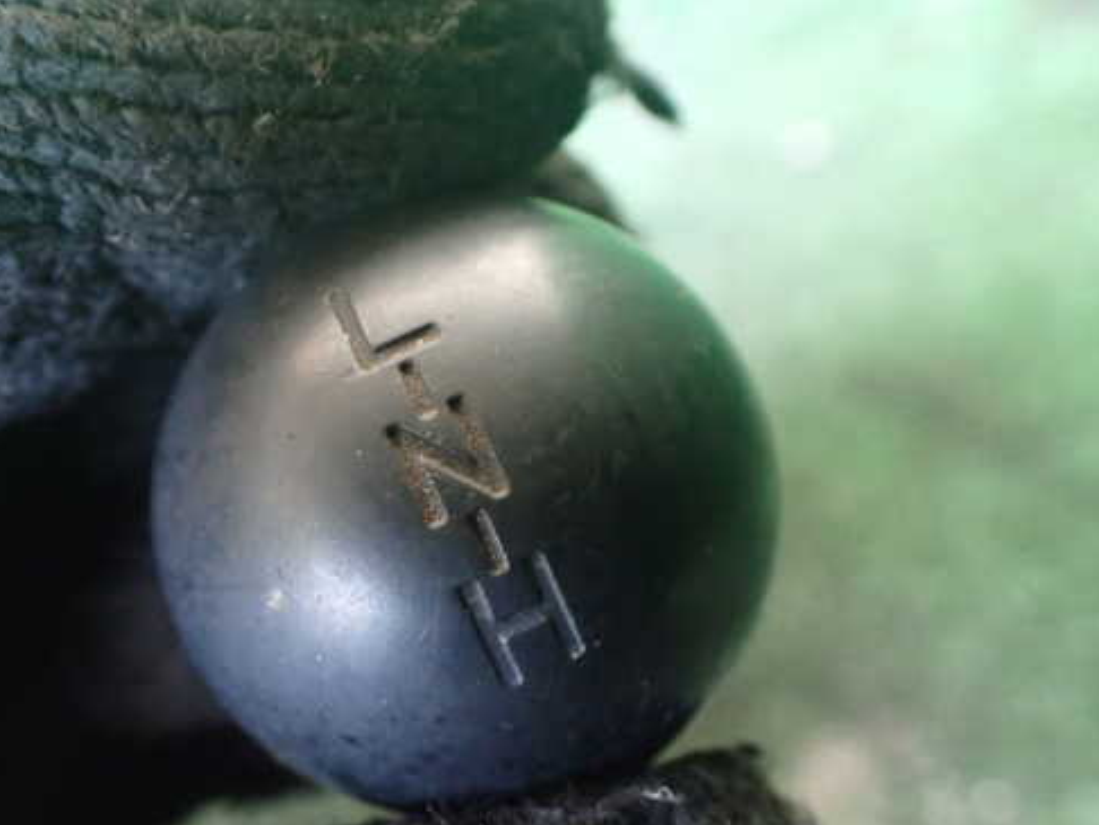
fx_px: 1175
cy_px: 452
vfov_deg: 38.7
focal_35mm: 37
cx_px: 450
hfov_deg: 49.9
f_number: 2.3
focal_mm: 5.4
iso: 1000
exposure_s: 1/30
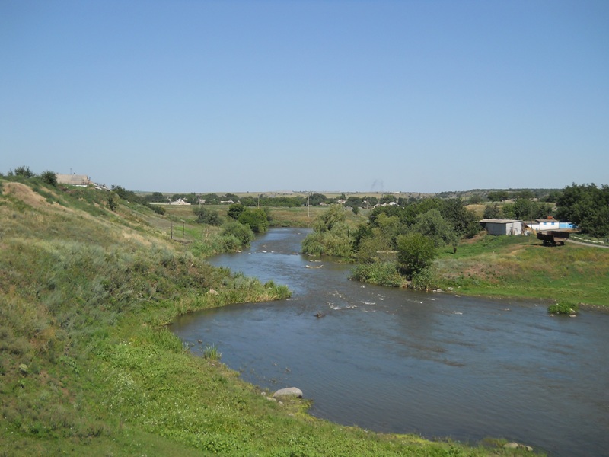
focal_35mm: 41
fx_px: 721
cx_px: 304
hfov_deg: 45.8
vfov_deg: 35.1
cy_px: 228
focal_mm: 6.72
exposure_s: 1/400
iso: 80
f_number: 5.5
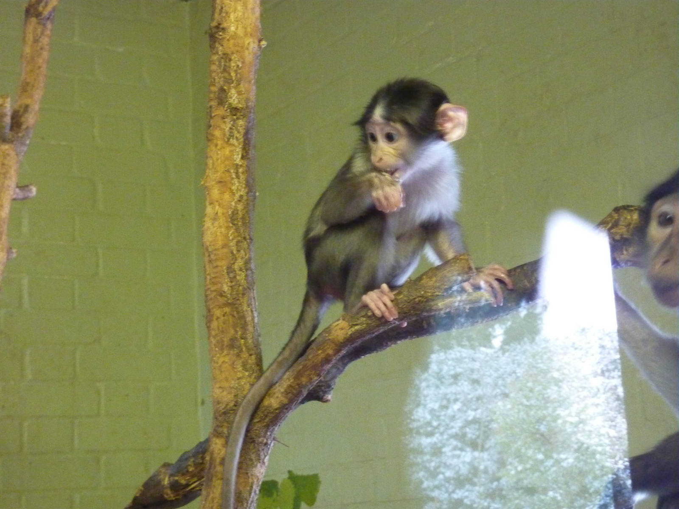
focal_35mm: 83
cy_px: 254
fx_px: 1628
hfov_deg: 23.6
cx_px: 340
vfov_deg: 17.8
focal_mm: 13.7
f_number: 4.2
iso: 800
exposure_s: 1/13
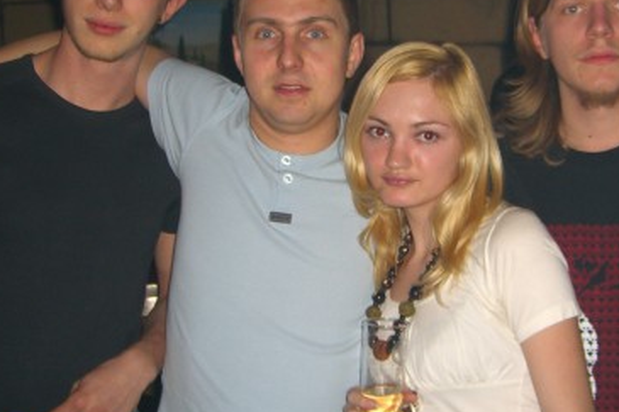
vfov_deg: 20.9
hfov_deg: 30.9
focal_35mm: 65
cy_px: 164
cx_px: 376
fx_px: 1117
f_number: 2.8
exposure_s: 1/60
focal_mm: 7.9
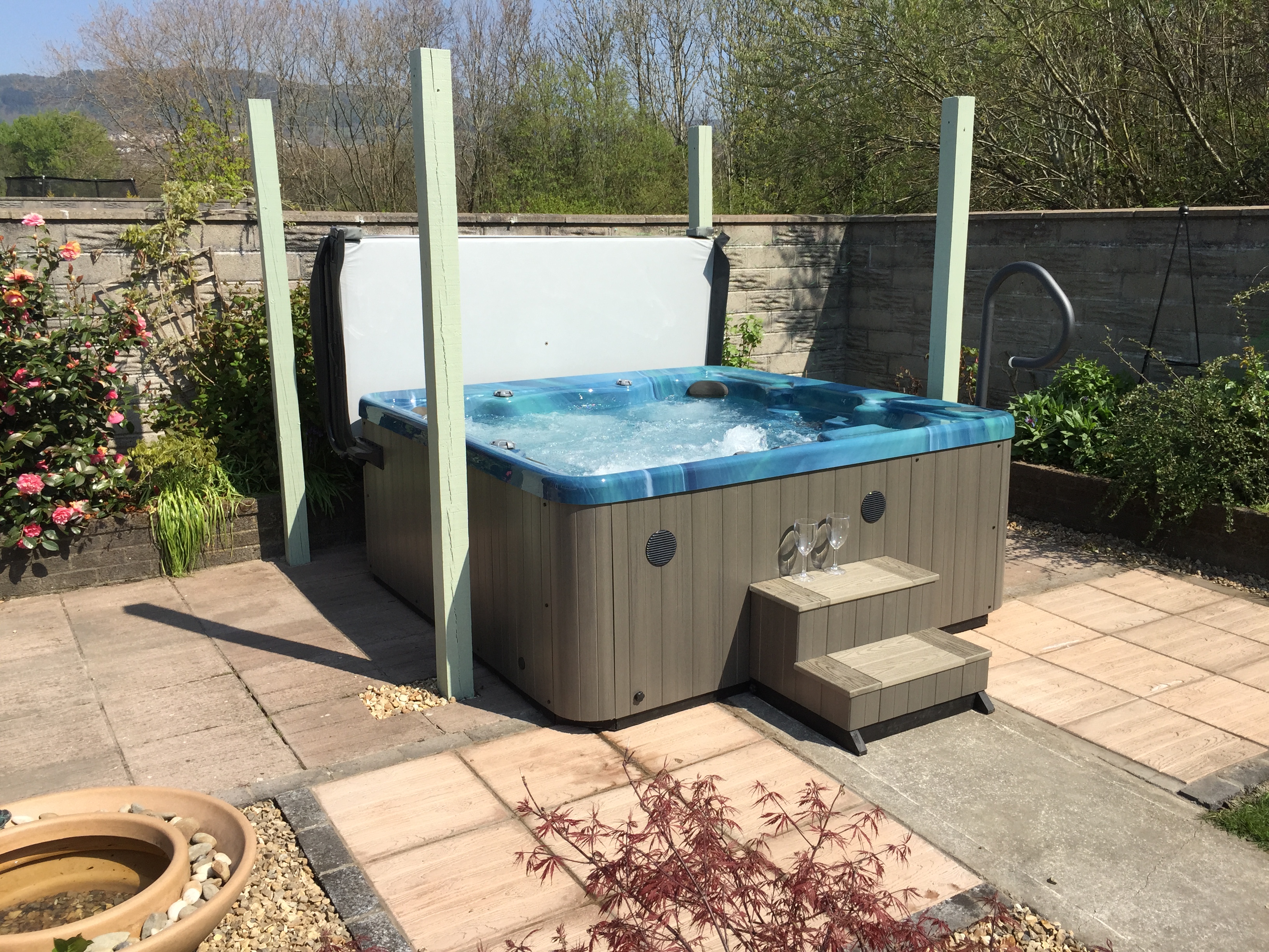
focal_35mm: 29
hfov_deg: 61.7
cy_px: 476
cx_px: 634
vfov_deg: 48.2
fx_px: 1063
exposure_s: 1/1883
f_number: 2.2
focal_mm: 4.15
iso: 32
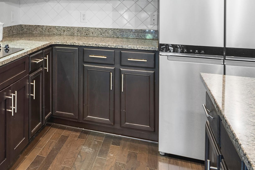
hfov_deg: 39.3
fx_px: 312
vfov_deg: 28.7
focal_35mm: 44
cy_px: 3
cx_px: 1
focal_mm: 12
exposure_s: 1/1.25
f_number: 4.8
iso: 100
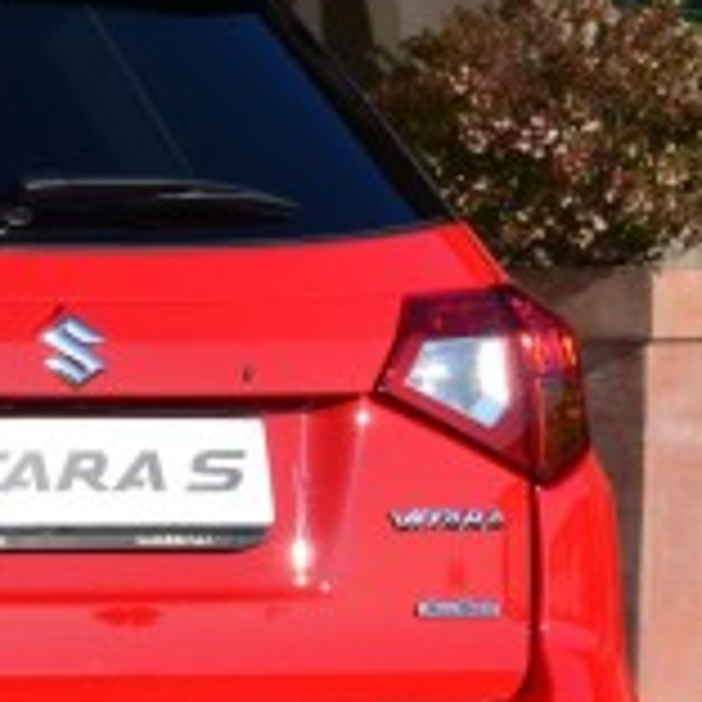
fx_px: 13216
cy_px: 540
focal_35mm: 576
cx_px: -702
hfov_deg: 3.0
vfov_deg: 3.0
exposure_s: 1/400
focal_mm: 92
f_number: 11
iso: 200
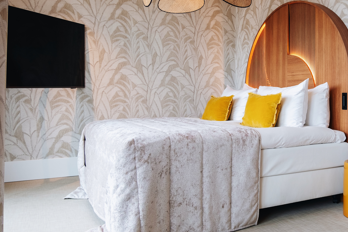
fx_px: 367
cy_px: 114
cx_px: 252
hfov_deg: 49.1
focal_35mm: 38
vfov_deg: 35.0
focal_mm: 15
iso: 320
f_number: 8
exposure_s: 1/8
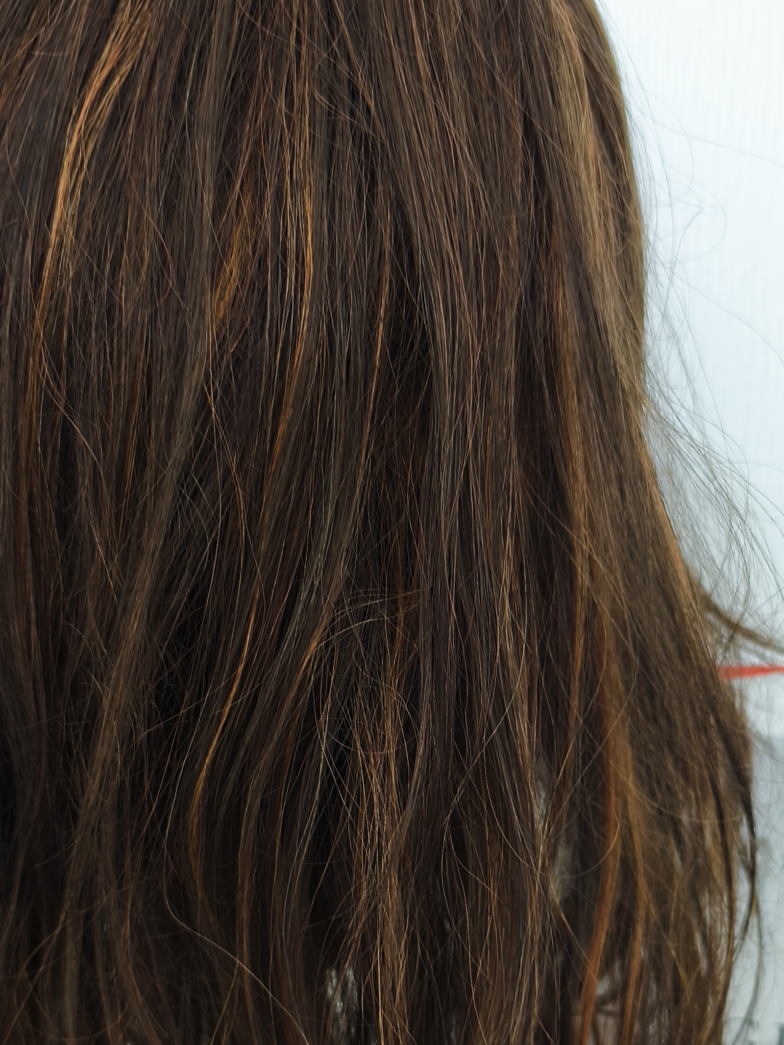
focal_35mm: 44
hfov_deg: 32.9
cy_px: 732
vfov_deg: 42.1
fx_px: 1329
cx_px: 429
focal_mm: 6.14
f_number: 1.65
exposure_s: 1/25
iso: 50
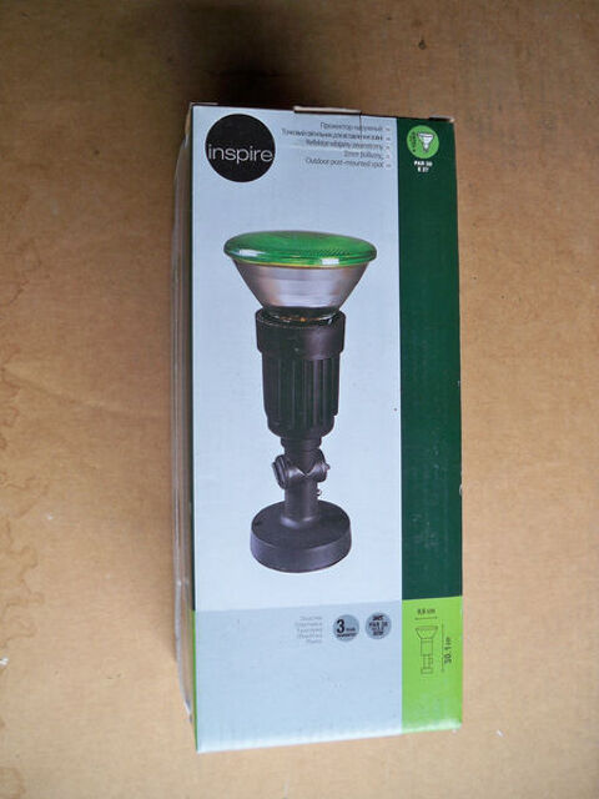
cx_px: 300
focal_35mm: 35
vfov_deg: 52.6
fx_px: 808
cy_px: 400
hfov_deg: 40.7
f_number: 3.1
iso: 64
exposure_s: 1/80
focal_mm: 6.3
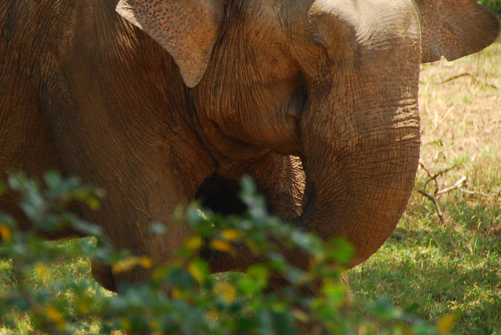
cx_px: 55
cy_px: 92
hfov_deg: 4.3
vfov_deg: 2.9
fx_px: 6603
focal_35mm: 474
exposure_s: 1/200
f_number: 5.6
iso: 200
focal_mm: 170
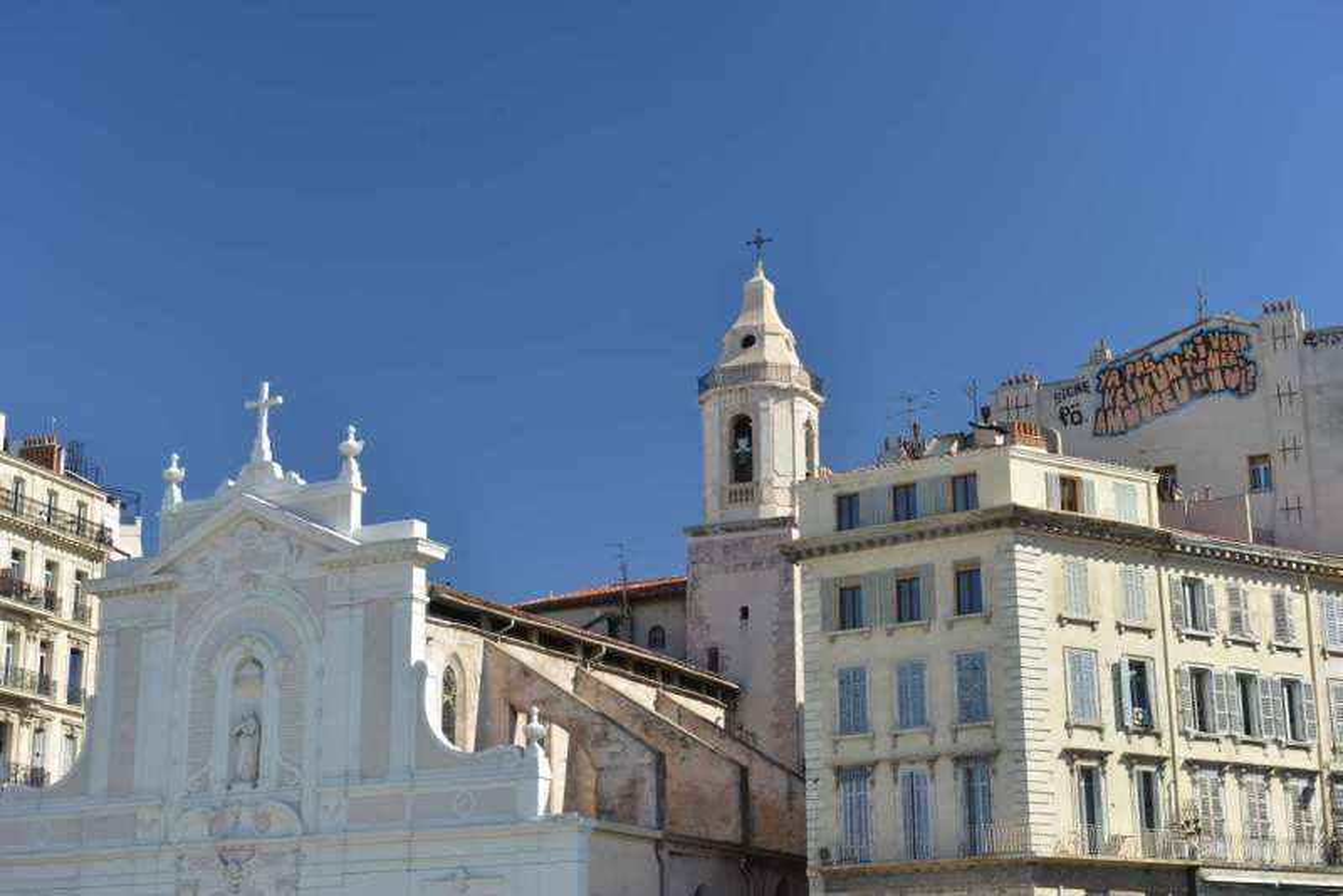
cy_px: 448
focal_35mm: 58
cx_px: 672
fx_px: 2164
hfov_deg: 34.5
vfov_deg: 23.4
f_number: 8
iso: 160
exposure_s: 1/125
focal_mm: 58
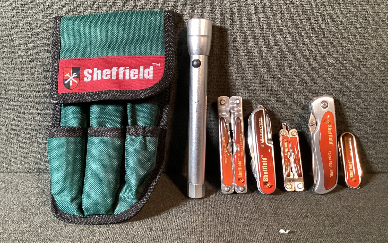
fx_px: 349
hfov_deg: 58.1
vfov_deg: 38.3
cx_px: 194
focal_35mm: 33
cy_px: 121
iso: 320
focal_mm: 3.3
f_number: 2.4
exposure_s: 1/50
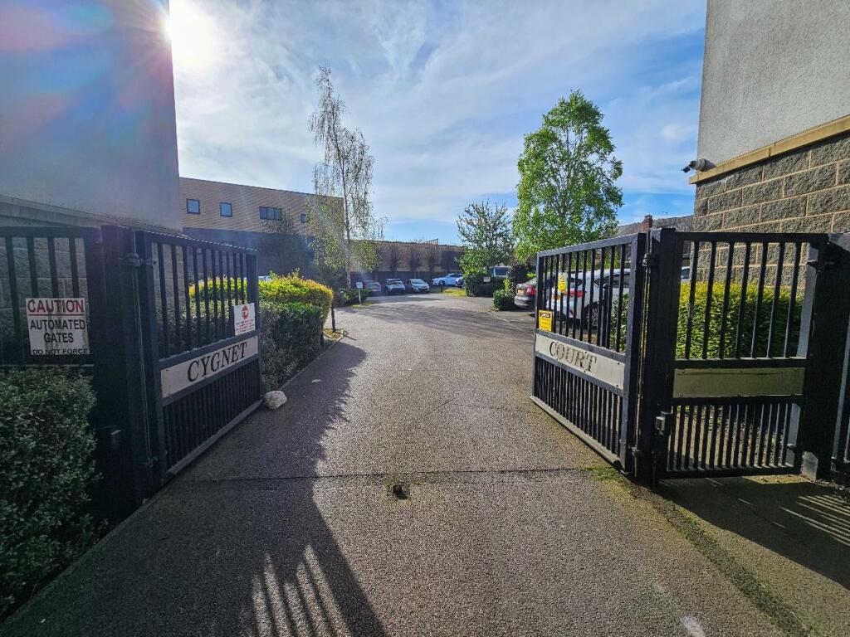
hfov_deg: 106.2
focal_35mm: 13
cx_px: 425
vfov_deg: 89.9
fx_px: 319
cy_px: 318
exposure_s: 1/3464
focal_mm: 2.2
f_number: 2.2
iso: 50
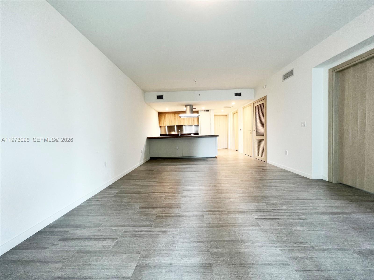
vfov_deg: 89.9
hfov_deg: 106.2
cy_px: 140
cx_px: 187
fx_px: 140
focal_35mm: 13
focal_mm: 1.57
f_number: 1.8
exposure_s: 1/60
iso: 125
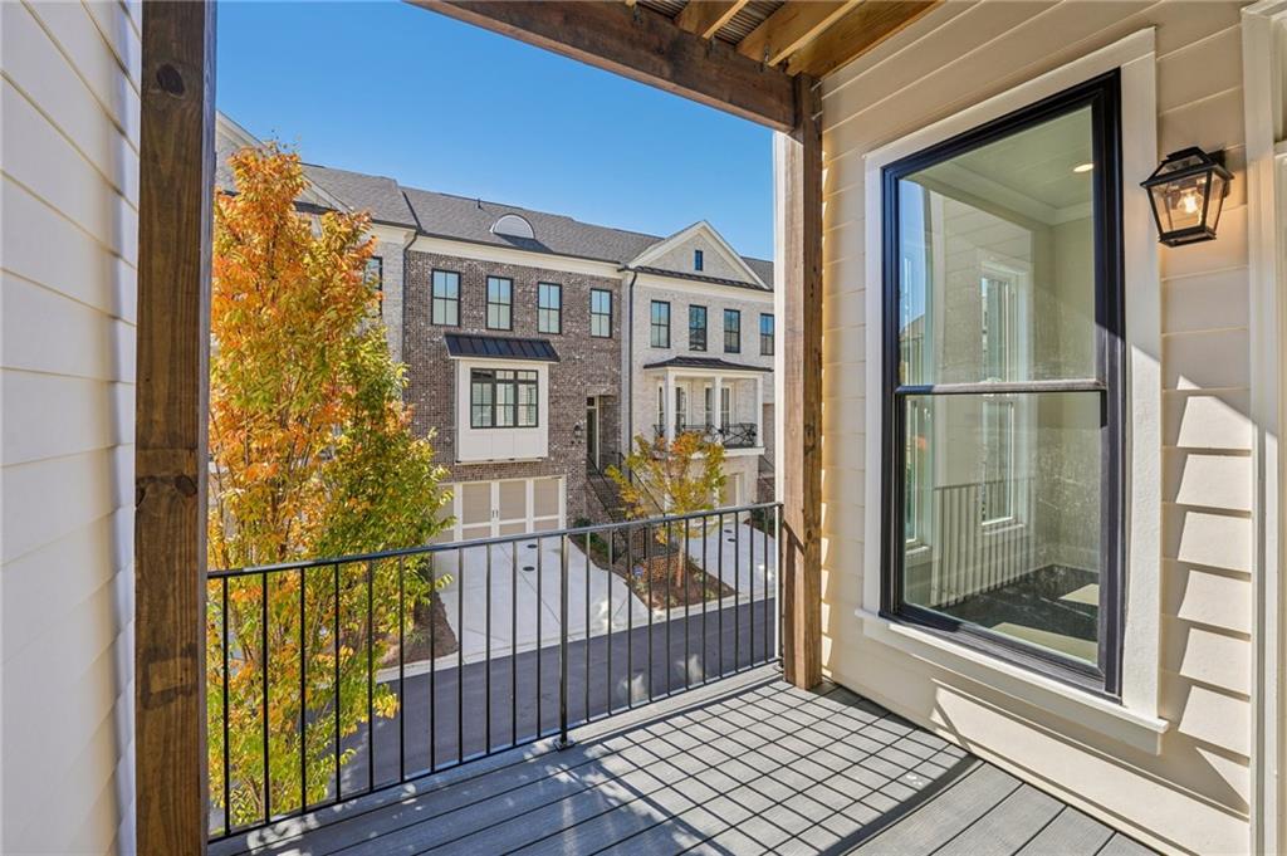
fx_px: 500
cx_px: 644
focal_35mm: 14
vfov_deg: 81.1
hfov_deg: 104.3
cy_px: 428
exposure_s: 1/60
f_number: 8
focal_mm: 14
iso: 100
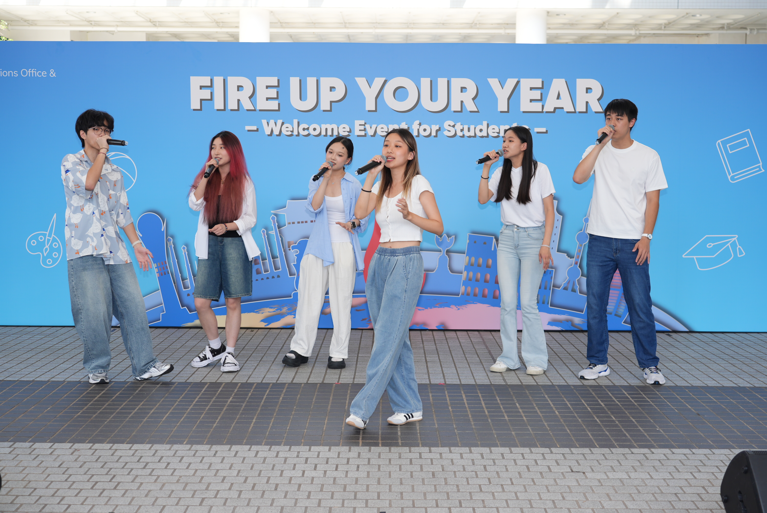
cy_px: 256
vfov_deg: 29.3
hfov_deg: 42.7
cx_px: 384
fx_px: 981
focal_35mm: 46
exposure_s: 1/160
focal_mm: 46
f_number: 4.5
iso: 400
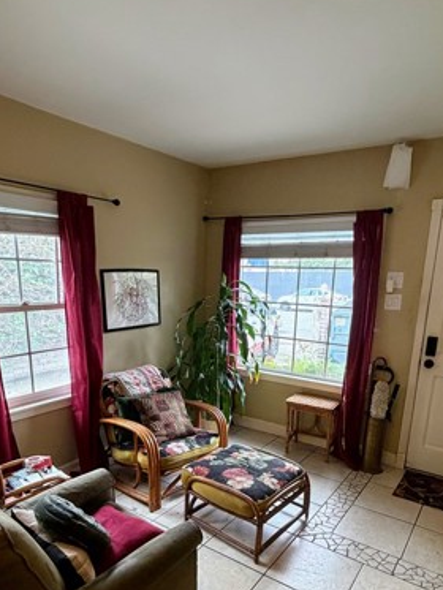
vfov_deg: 70.0
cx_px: 226
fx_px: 409
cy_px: 381
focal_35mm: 24
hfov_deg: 56.8
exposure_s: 1/60
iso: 400
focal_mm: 2.22
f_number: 2.2
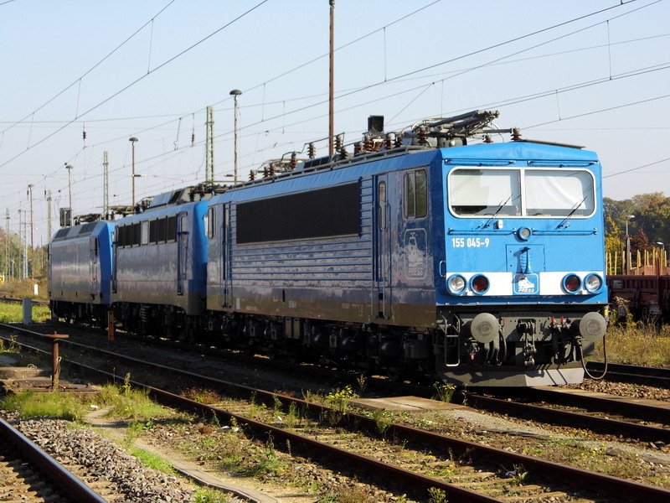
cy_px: 252
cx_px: 335
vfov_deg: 14.0
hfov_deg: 18.5
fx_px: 2052
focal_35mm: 106
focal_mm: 19
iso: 100
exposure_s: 1/430
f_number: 4.5
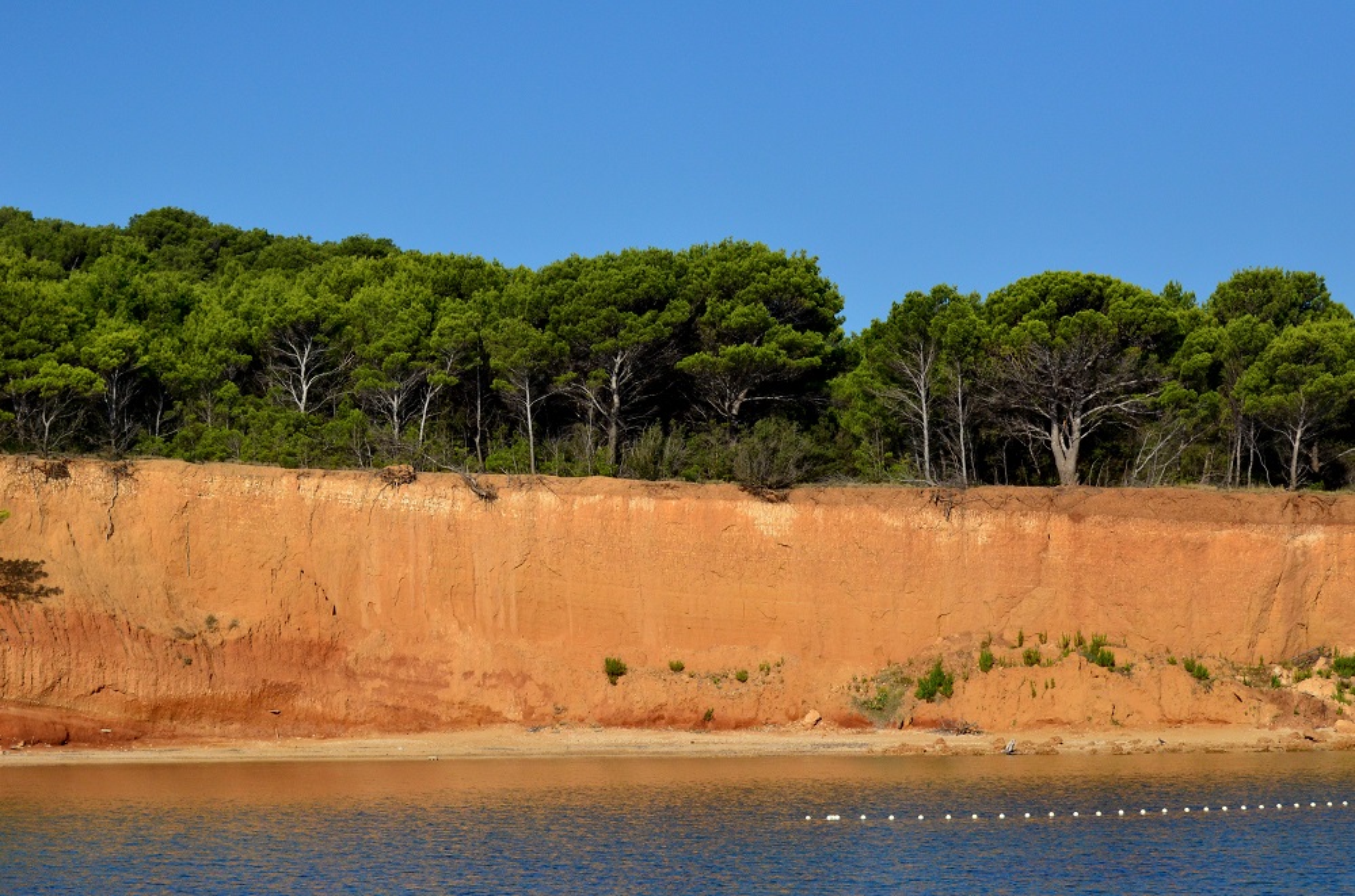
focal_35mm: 105
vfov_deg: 13.0
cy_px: 448
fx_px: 3943
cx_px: 678
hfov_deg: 19.5
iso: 900
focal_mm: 70
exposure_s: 1/8000
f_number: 5.6
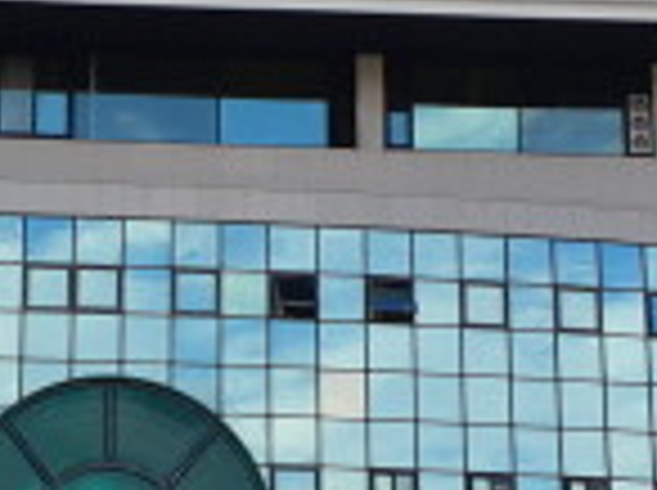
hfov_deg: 20.4
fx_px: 1800
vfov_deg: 15.5
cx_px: 110
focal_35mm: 95
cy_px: 355
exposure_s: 1/1003
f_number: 1.7
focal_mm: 3.93
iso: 40
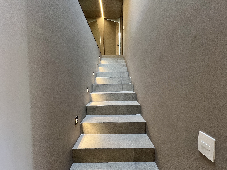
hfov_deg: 106.2
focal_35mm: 13
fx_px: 85
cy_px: 85
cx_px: 114
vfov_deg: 89.9
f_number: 1.8
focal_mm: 1.57
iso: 160
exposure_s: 1/60
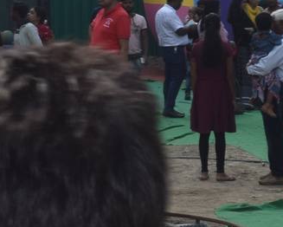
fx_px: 1919
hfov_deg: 8.4
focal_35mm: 229
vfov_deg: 6.7
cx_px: 193
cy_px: 31
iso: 100
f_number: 10
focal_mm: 26
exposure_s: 1/200
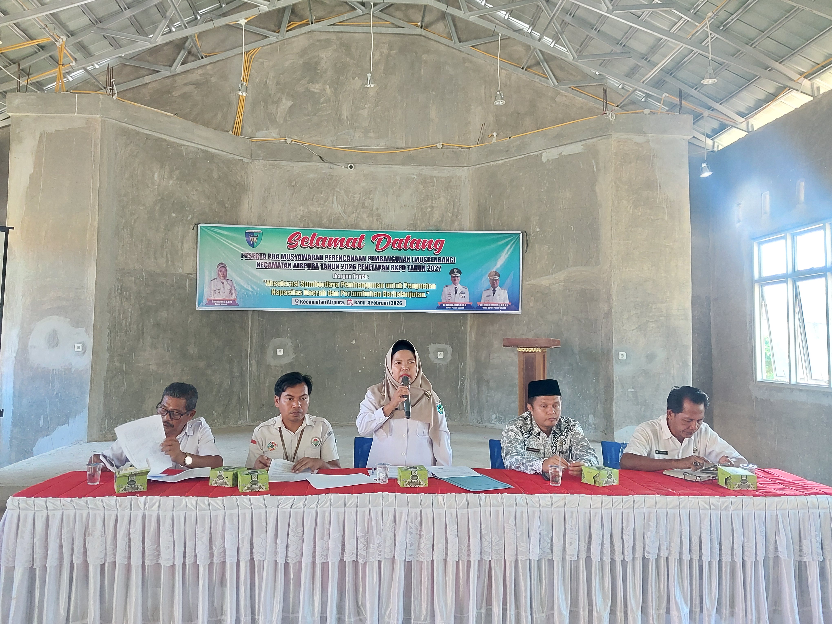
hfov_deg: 60.0
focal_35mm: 30
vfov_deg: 46.8
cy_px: 312
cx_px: 416
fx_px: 721
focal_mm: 4.6
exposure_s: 1/60
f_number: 1.8
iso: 400
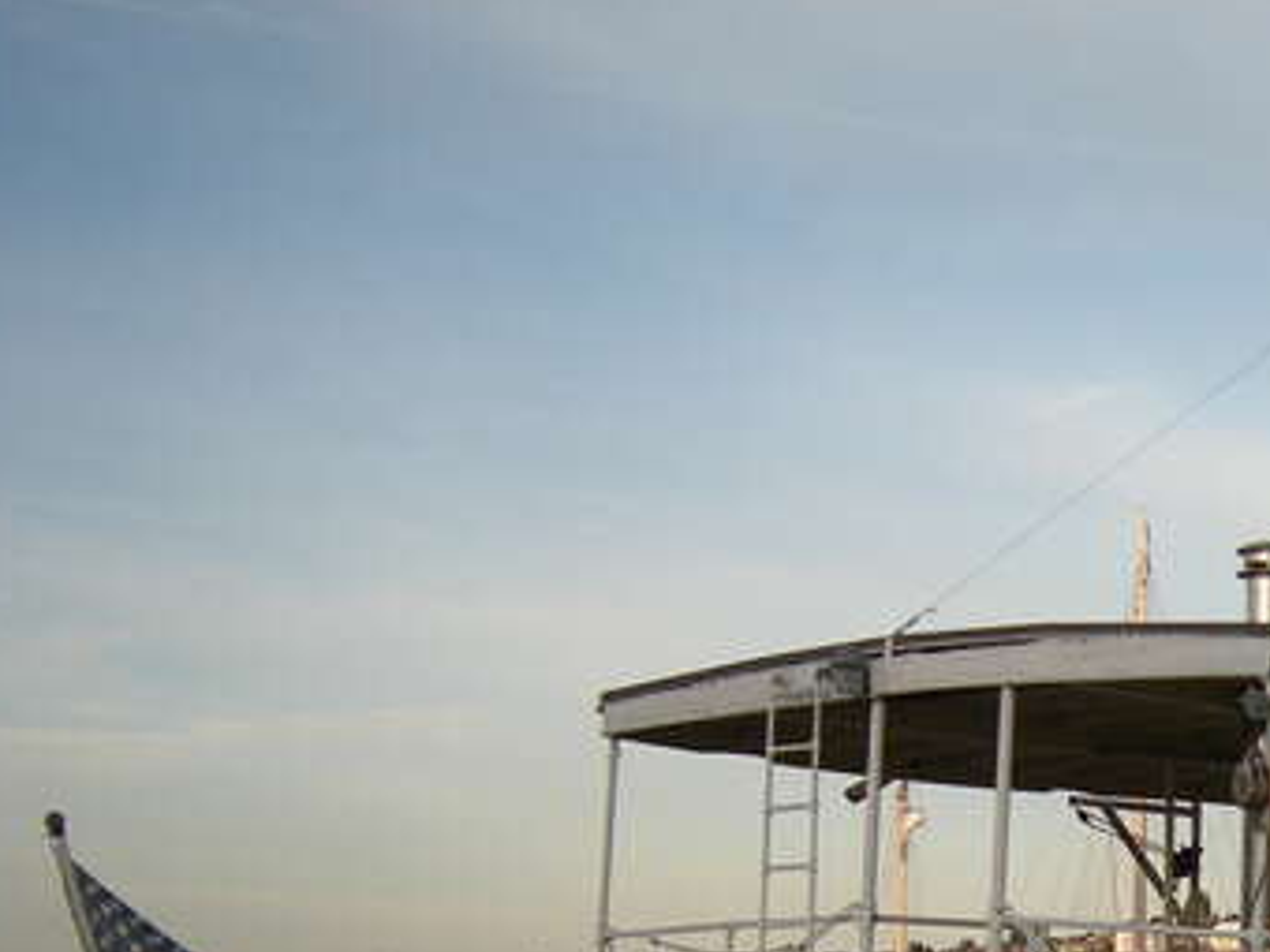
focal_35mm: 73
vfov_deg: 19.3
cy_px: 1071
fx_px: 2678
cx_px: 1386
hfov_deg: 24.9
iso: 64
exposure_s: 1/364
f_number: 2.9
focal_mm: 5.3
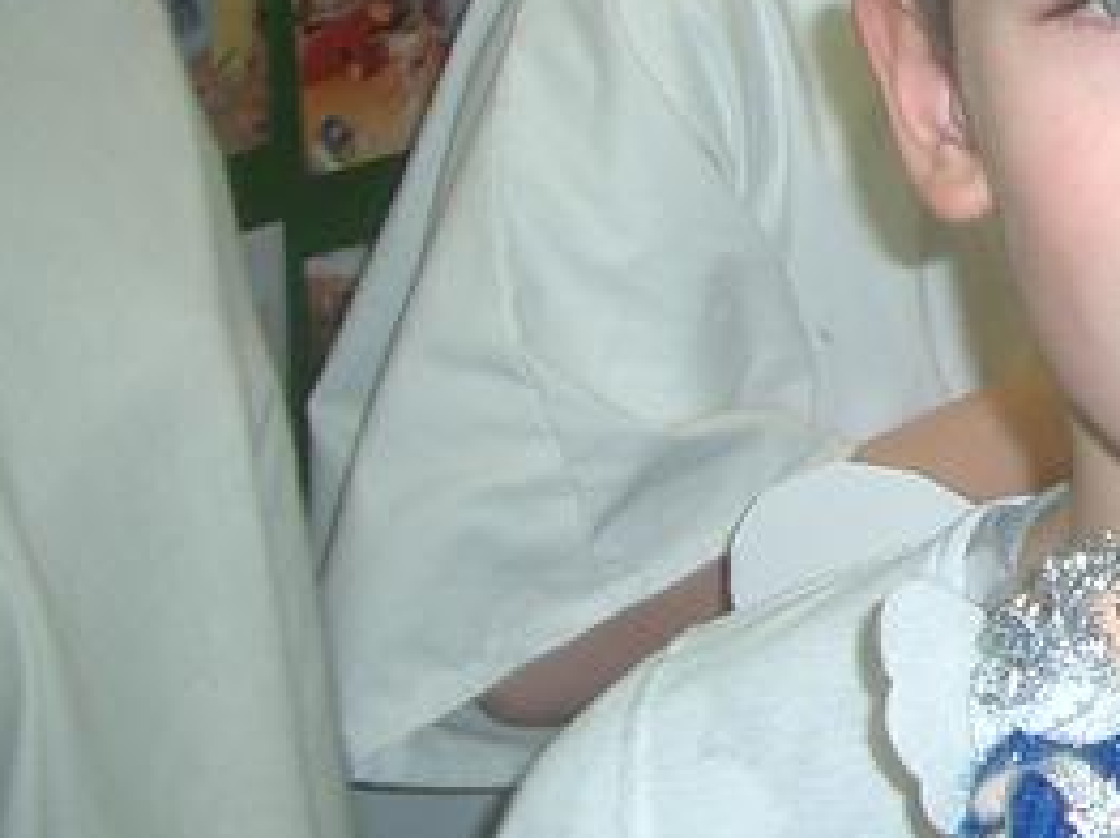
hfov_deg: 16.7
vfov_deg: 13.6
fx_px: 3459
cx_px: 1689
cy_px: -38
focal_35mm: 107
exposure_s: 1/40
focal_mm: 5.8
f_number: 2.6
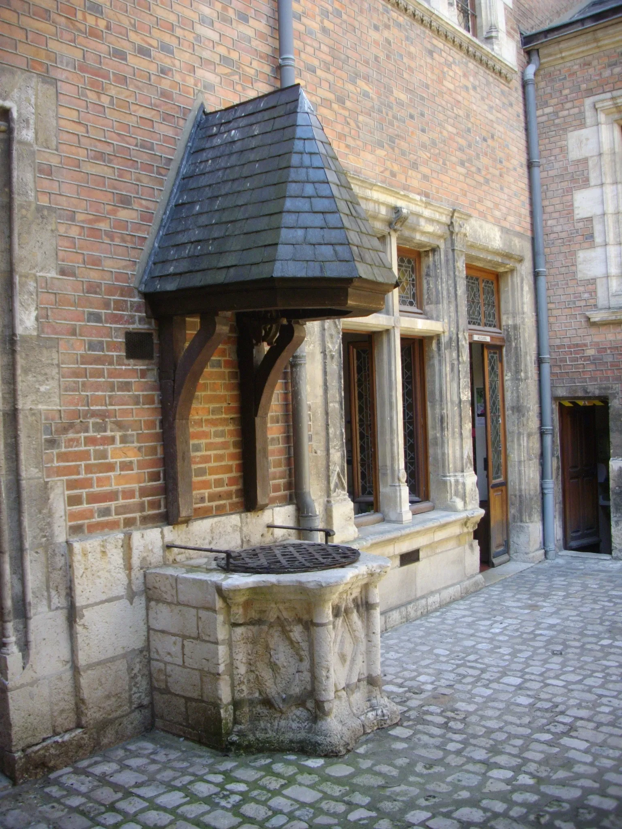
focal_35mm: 37
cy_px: 414
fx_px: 886
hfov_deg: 38.7
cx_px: 311
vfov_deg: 50.1
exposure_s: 1/125
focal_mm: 6.2
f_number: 2.8
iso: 126
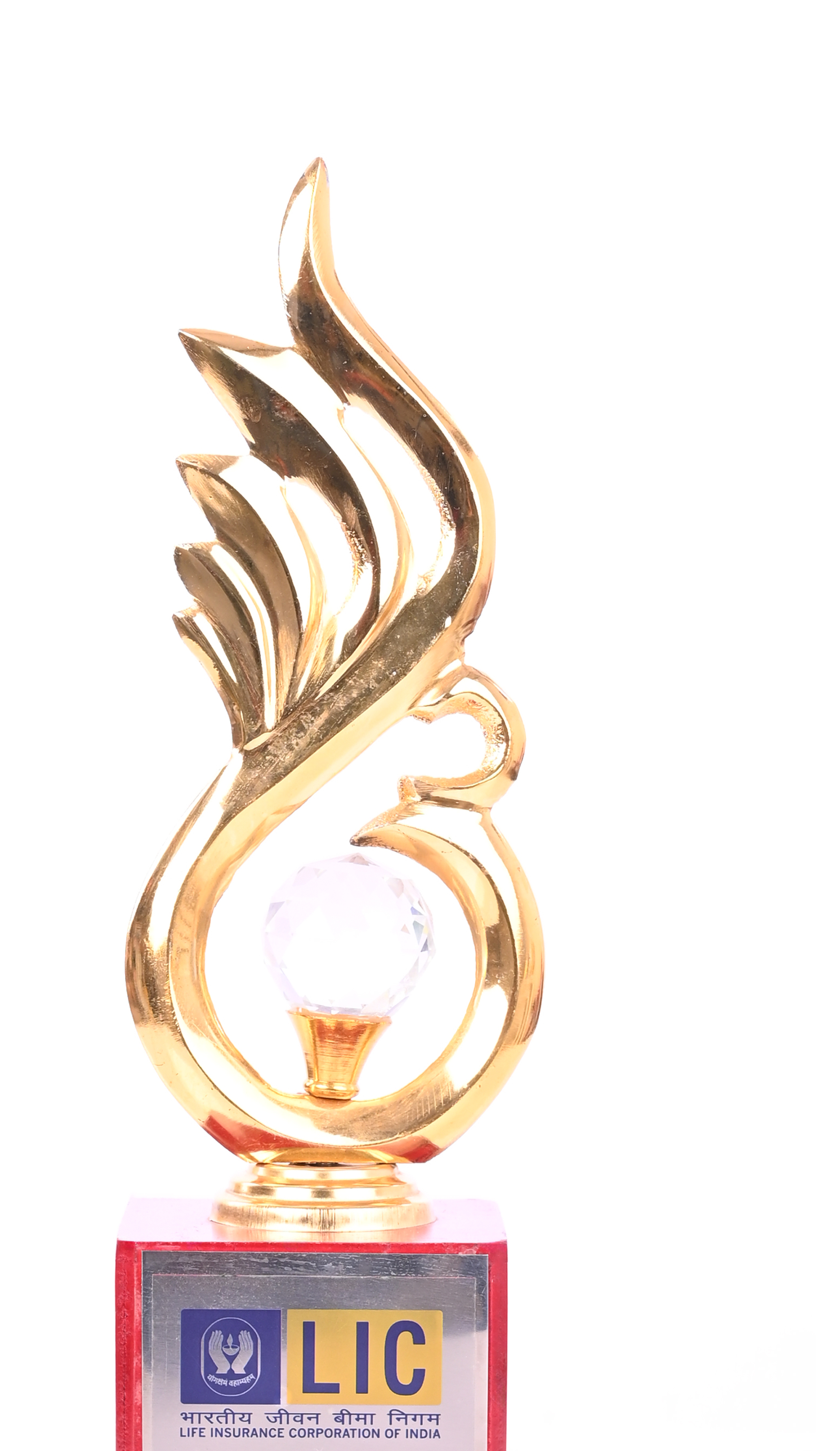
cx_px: 294
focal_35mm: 86
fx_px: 3308
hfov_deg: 14.0
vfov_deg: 24.5
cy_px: 1039
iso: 200
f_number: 9
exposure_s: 1/125
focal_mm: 50
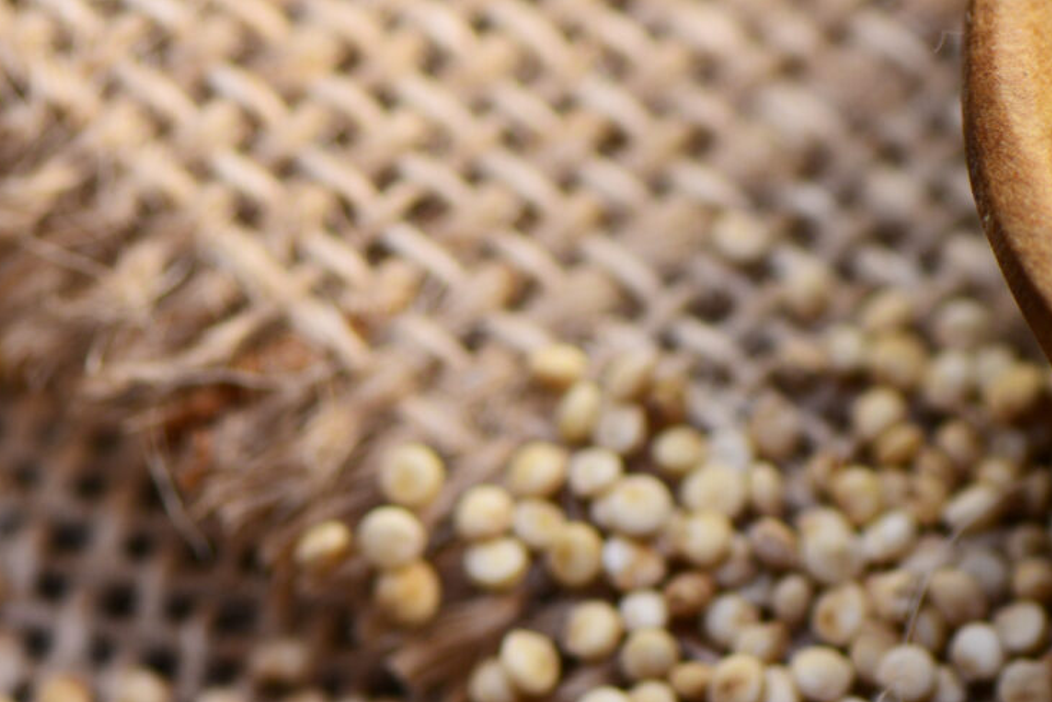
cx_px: 1802
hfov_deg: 5.6
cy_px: 157
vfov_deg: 3.8
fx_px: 10699
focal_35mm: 366
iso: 100
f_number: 5.6
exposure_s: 1/100
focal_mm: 105
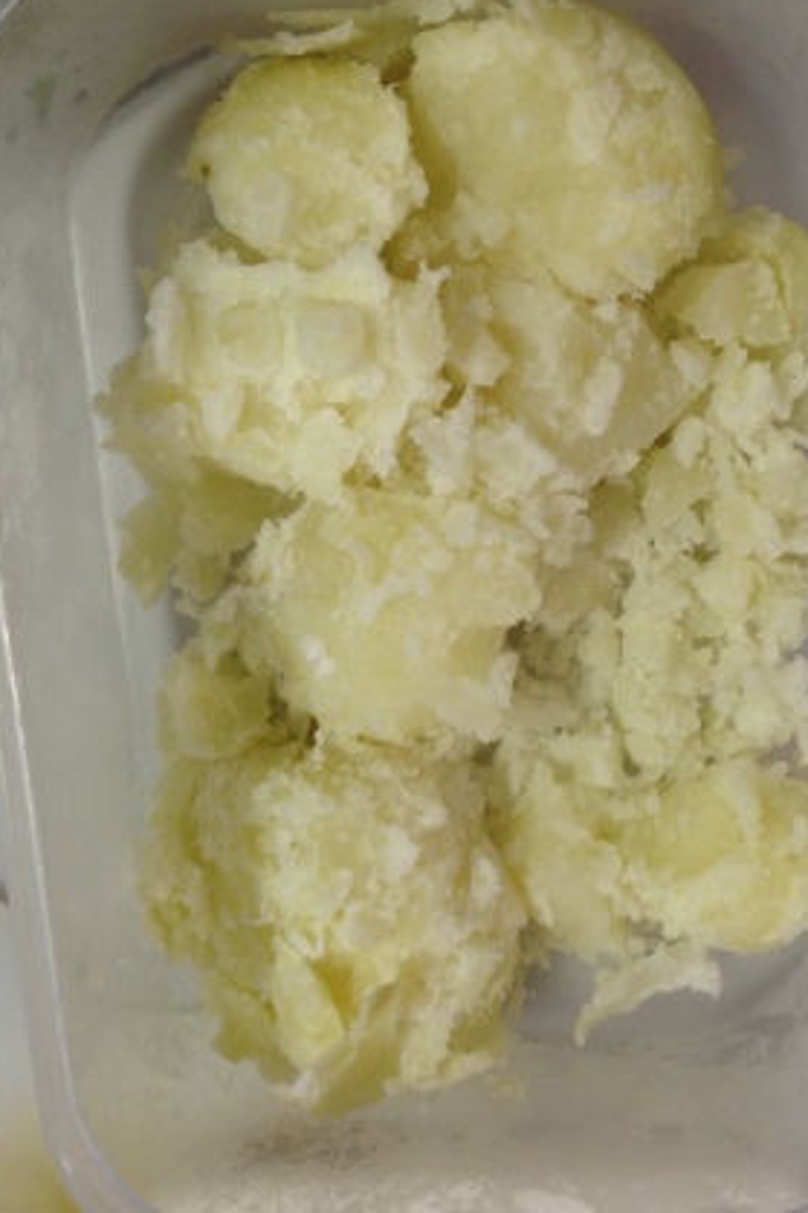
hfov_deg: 32.5
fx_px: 1381
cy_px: 593
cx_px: 479
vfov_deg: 47.4
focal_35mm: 41
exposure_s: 1/20
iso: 100
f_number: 2.4
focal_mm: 4.12
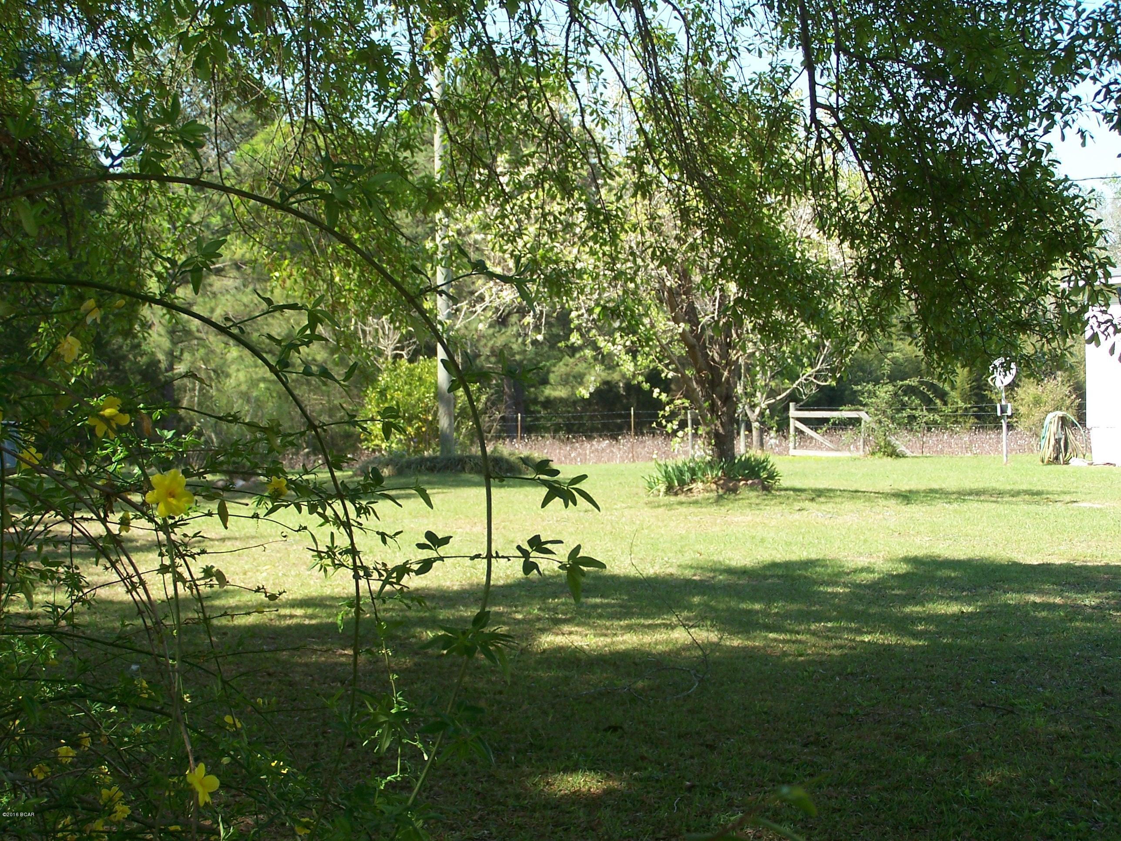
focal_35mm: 64
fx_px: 2073
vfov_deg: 22.9
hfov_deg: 30.3
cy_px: 420
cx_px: 560
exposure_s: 1/320
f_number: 3.2
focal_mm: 10.7
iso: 80
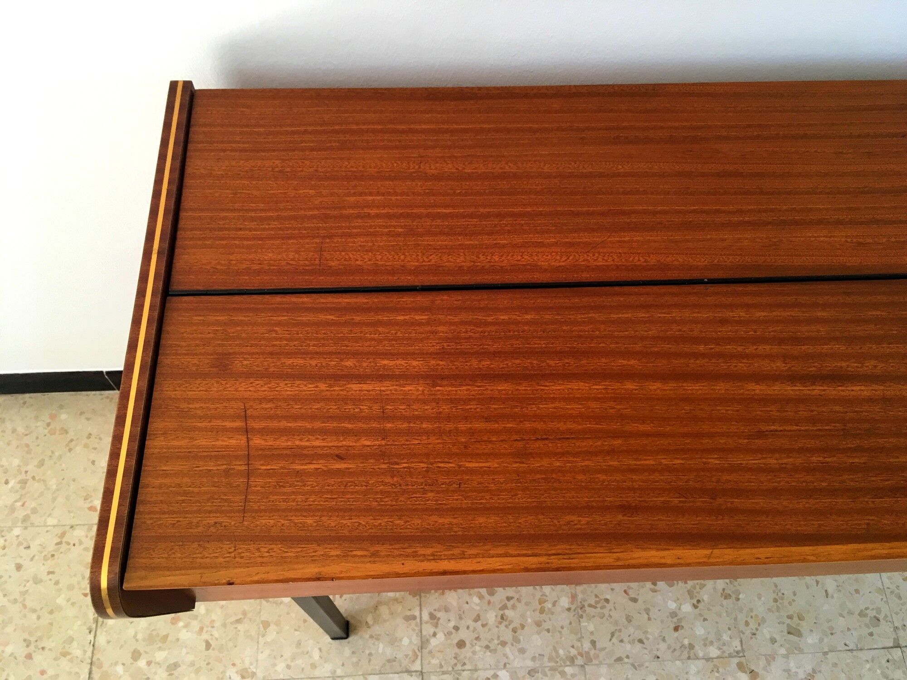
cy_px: 340
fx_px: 760
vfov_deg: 48.2
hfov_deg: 61.7
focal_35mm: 29
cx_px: 454
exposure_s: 1/33
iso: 50
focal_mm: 4.15
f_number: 2.2
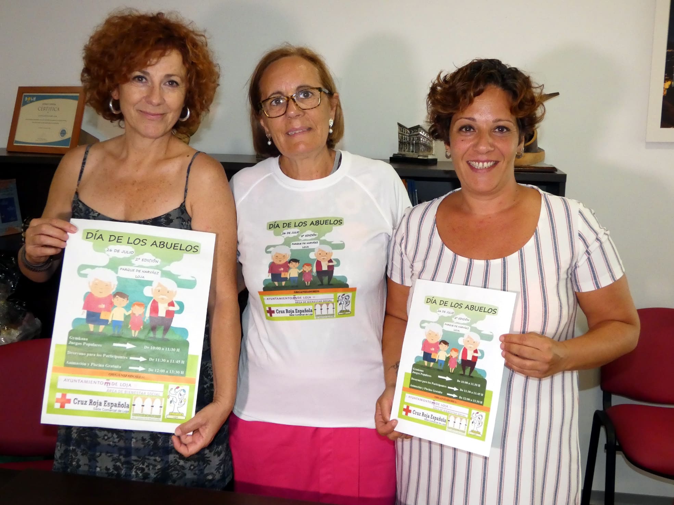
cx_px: 337
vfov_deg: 37.7
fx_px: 740
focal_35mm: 38
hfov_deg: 49.0
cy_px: 252
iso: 640
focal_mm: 6.8
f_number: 3.5
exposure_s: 1/60
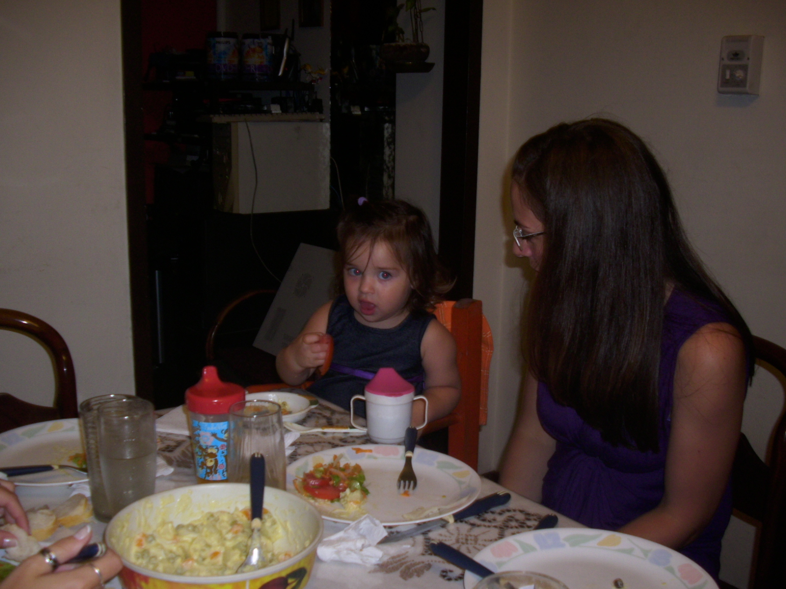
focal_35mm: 34
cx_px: 409
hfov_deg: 53.9
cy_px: 316
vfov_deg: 41.8
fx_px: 772
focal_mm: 6.2
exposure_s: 1/30
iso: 50
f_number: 2.8
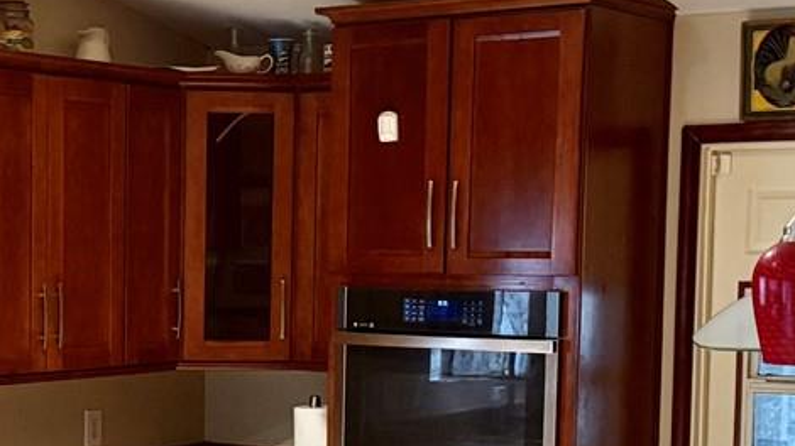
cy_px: 422
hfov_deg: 23.5
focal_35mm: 89
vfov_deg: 13.4
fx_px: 1876
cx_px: 149
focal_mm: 6.76
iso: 400
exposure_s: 1/60
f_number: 1.78
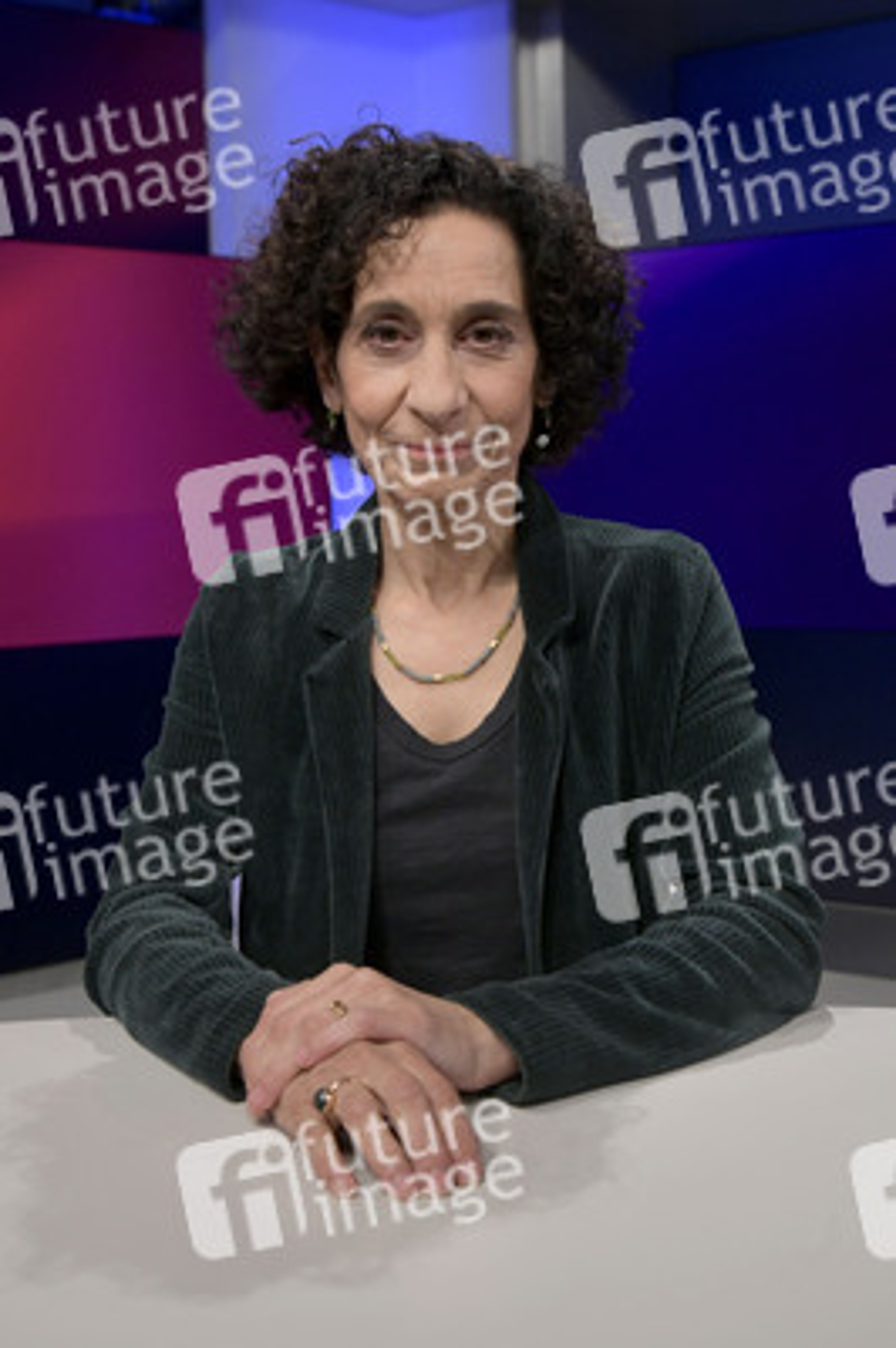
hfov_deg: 37.8
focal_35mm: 35
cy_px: 674
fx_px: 1309
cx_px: 448
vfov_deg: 54.5
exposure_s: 1/200
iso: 1600
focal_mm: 35
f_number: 5.6
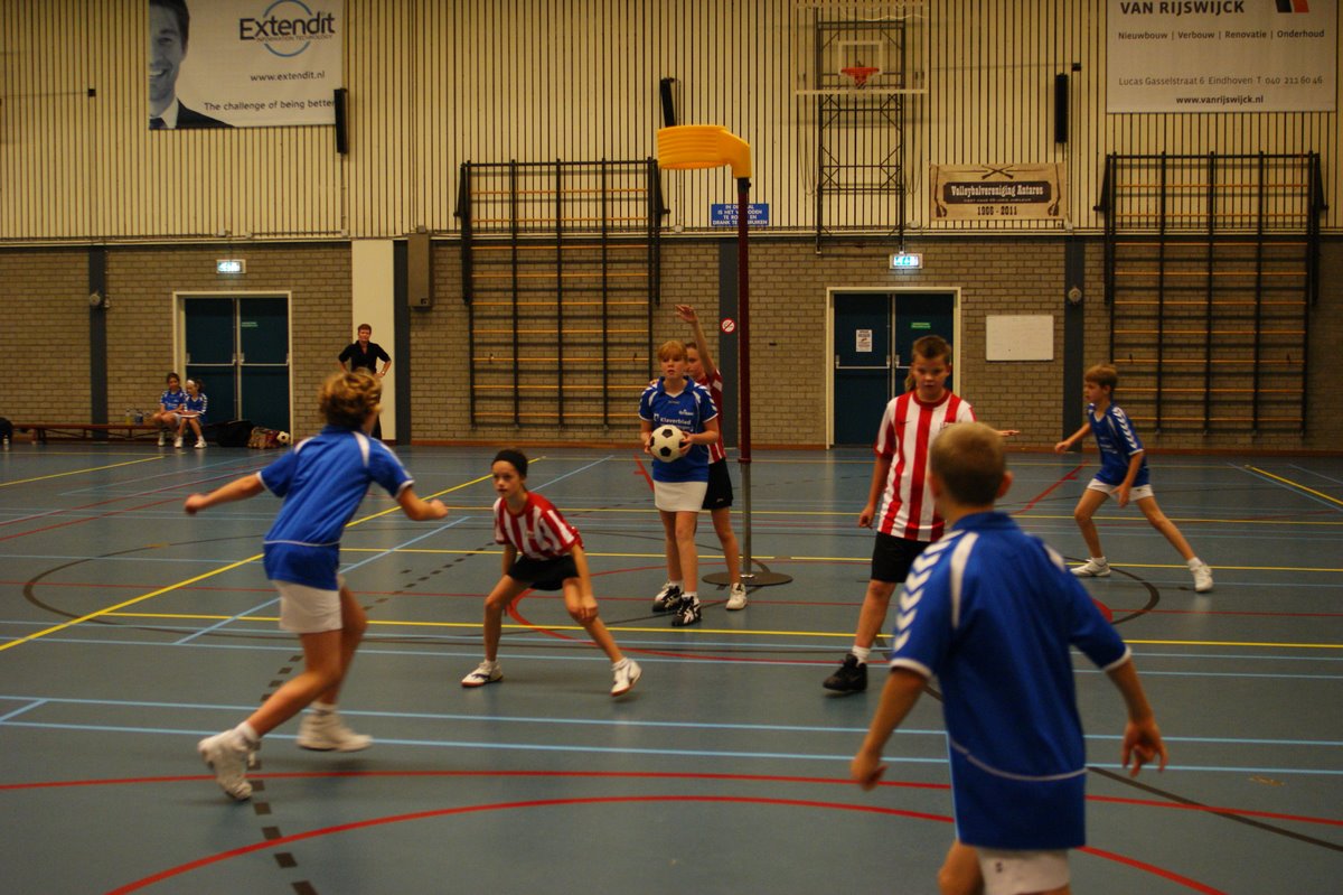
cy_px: 448
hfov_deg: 46.4
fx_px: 1566
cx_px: 672
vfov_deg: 31.9
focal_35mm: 42
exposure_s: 1/100
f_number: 2.8
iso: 800
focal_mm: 28
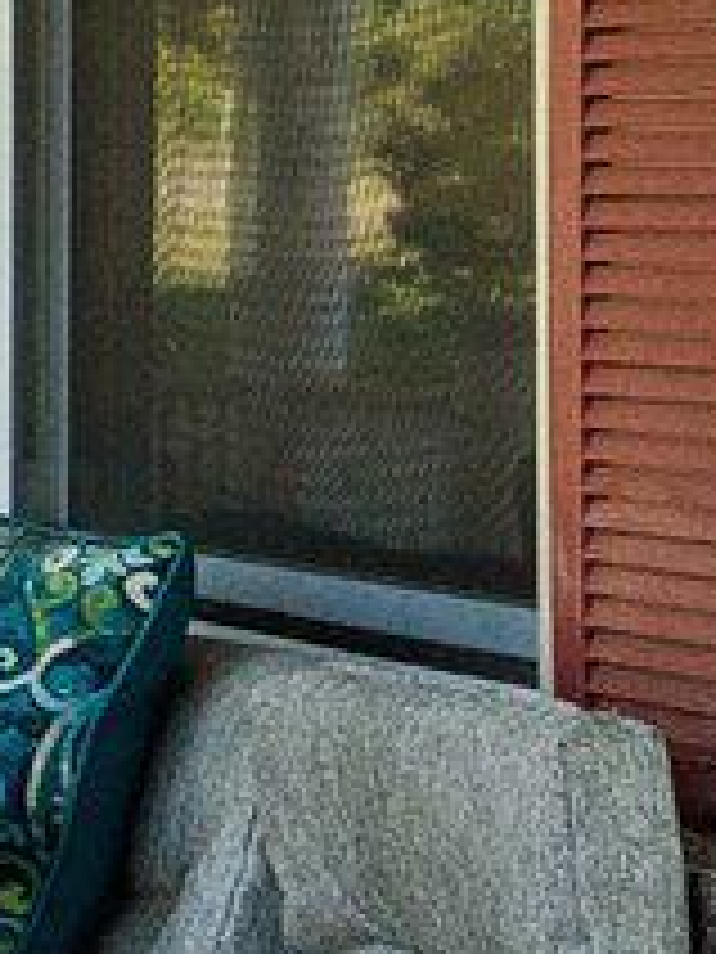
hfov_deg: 9.5
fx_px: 3833
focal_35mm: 139
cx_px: 1720
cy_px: 151
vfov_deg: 14.1
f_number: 7.1
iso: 800
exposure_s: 1/250
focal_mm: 10
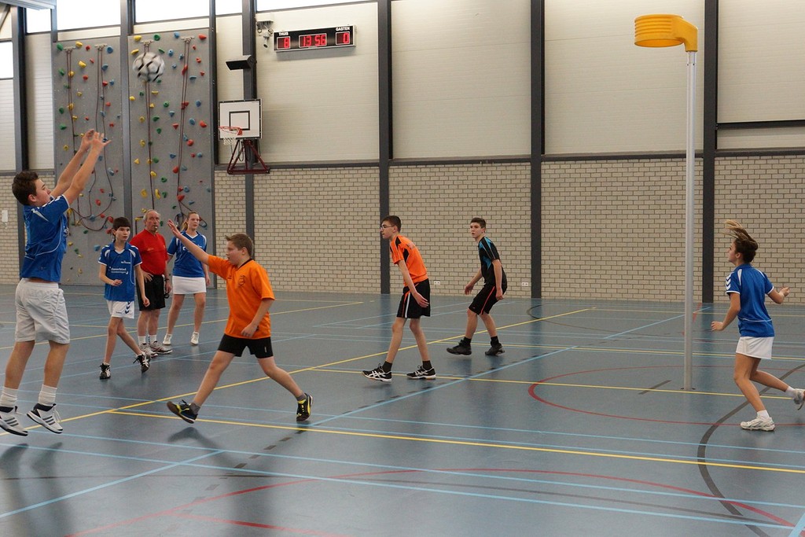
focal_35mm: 39
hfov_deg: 49.5
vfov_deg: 34.2
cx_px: 402
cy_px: 268
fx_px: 872
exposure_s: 1/250
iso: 1250
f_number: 4
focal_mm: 26
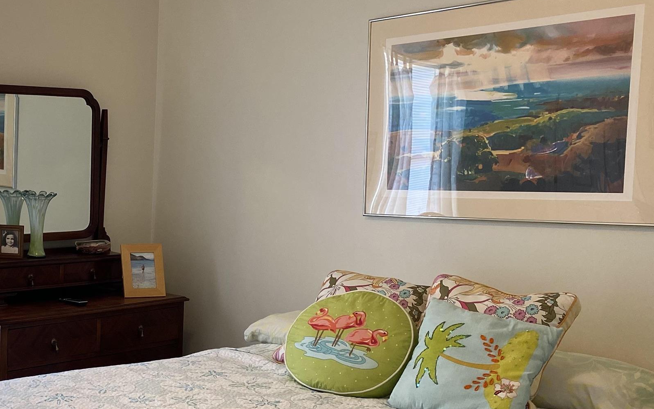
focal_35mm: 53
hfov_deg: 35.6
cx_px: 46
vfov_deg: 24.3
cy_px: 282
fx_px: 945
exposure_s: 1/120
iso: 100
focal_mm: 4.25
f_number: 1.8
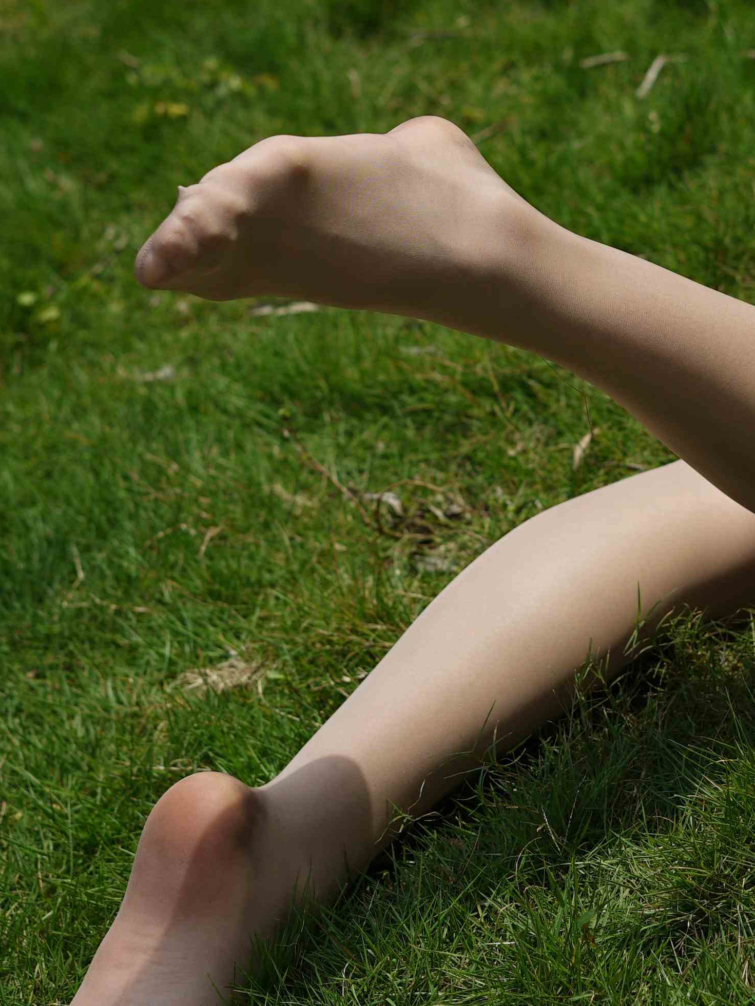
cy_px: 320
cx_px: 545
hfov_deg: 14.2
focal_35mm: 104
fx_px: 3024
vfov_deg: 18.8
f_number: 4
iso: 64
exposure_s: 1/1000
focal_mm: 50
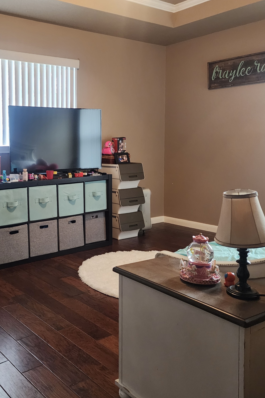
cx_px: 47
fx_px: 353
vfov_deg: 58.7
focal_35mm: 32
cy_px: 199
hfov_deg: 39.3
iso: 1000
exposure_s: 1/120
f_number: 1.8
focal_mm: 6.4
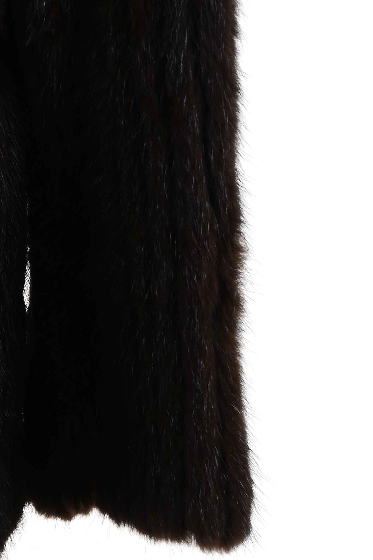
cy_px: 137
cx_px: 3
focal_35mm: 333
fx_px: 5175
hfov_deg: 4.1
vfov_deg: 6.2
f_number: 8
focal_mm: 105
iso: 160
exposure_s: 1/80
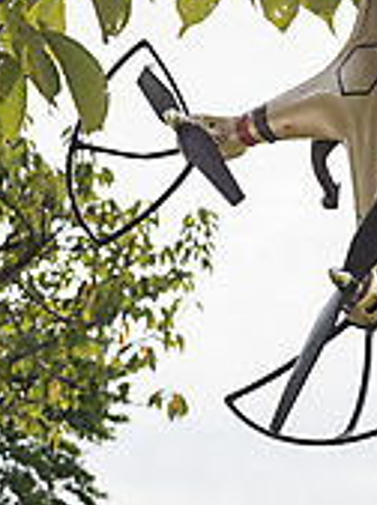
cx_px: 190
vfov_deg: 18.5
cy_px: 146
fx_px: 1545
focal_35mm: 106
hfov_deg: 13.9
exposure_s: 1/320
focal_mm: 31
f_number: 8
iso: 200
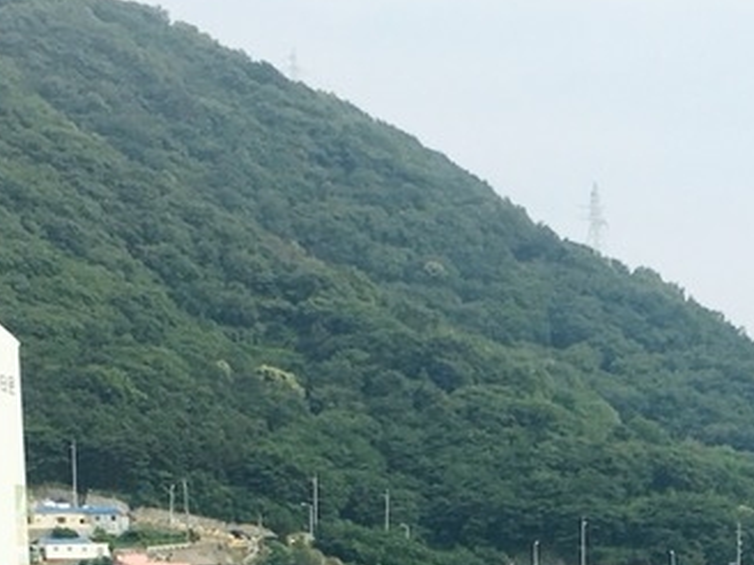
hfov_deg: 16.6
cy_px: 967
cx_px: 579
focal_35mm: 118
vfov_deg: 11.7
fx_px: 2570
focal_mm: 4.15
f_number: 2.2
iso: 25
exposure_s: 1/1709
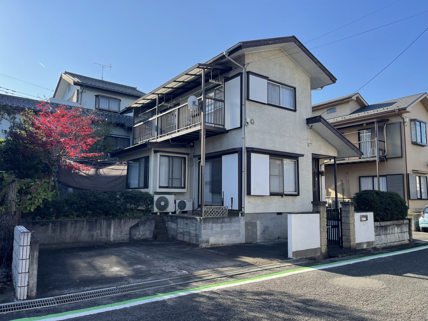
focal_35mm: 25
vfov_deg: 54.9
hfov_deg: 69.4
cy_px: 160
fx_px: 309
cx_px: 214
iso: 32
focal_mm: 5.1
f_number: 1.6
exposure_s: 1/1370
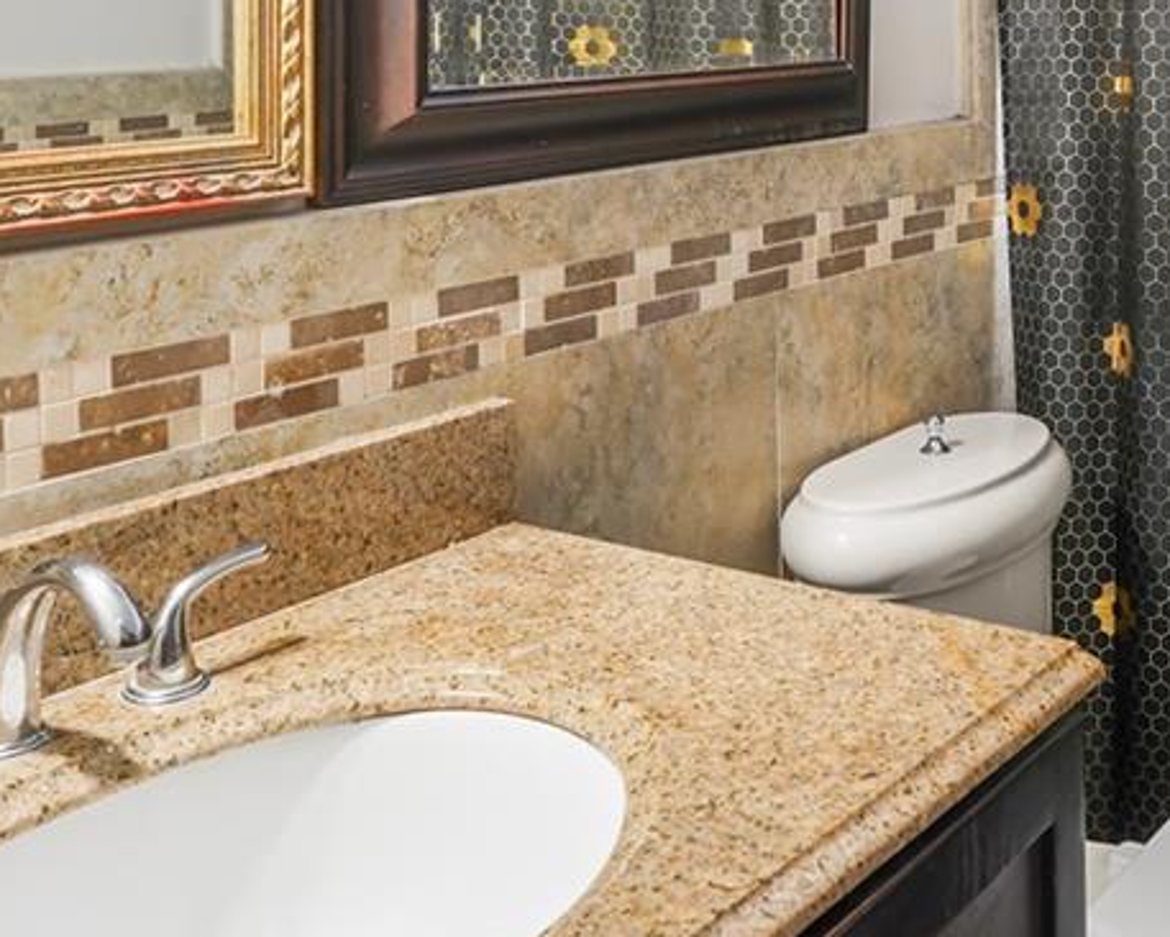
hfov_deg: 38.1
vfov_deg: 29.5
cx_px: 835
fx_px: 1662
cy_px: 8
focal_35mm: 48
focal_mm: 14.6
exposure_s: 1/6
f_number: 9
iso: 100
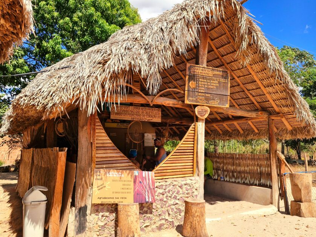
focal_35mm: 28
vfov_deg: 49.8
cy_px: 117
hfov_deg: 63.3
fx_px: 256
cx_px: 175
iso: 50
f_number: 1.8
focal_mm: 5.54
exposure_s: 1/1667
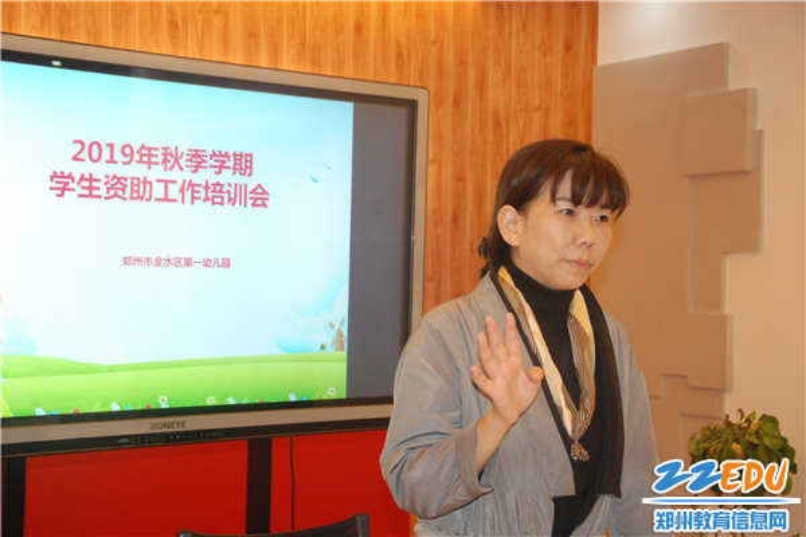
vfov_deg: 23.8
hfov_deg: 35.1
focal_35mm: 57
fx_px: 1276
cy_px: 268
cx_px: 403
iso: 1600
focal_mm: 38
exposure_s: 1/125
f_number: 5.6
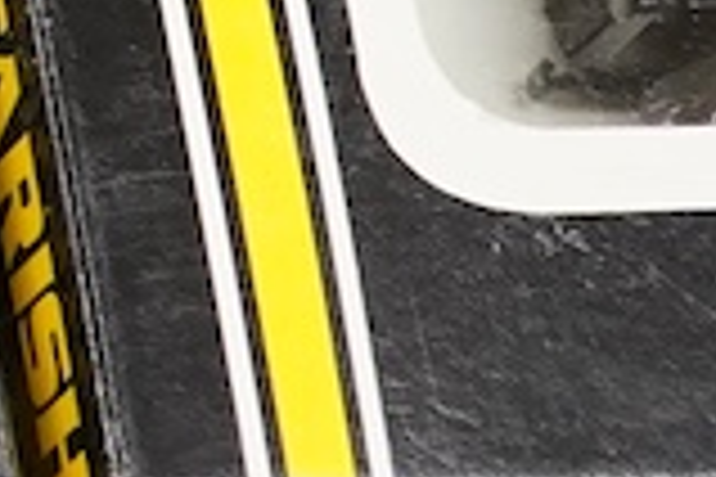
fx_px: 6344
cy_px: -626
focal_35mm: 319
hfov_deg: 5.8
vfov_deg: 4.2
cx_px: -1813
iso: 2500
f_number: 14
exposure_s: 1/80
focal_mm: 30
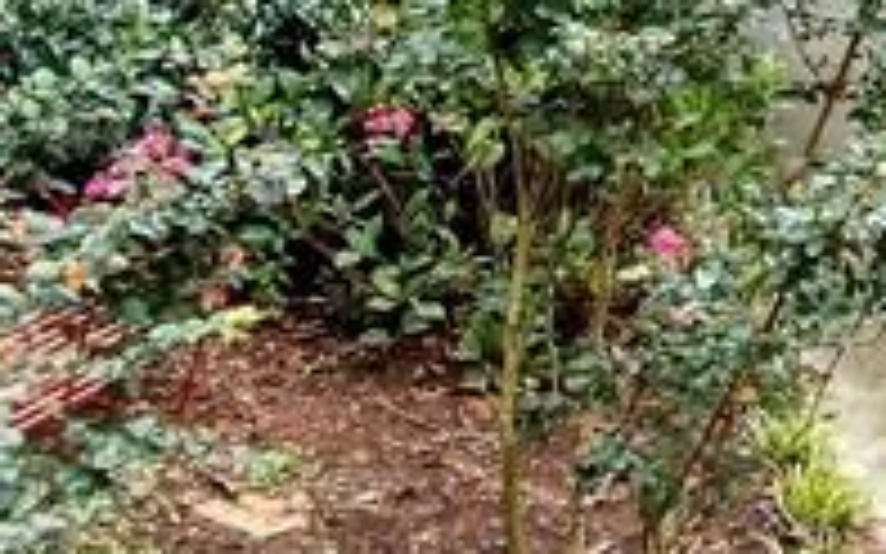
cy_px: -613
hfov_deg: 13.0
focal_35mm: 132
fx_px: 3186
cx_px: 1956
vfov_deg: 9.2
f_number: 2.8
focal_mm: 4.39
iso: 110
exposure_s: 1/40
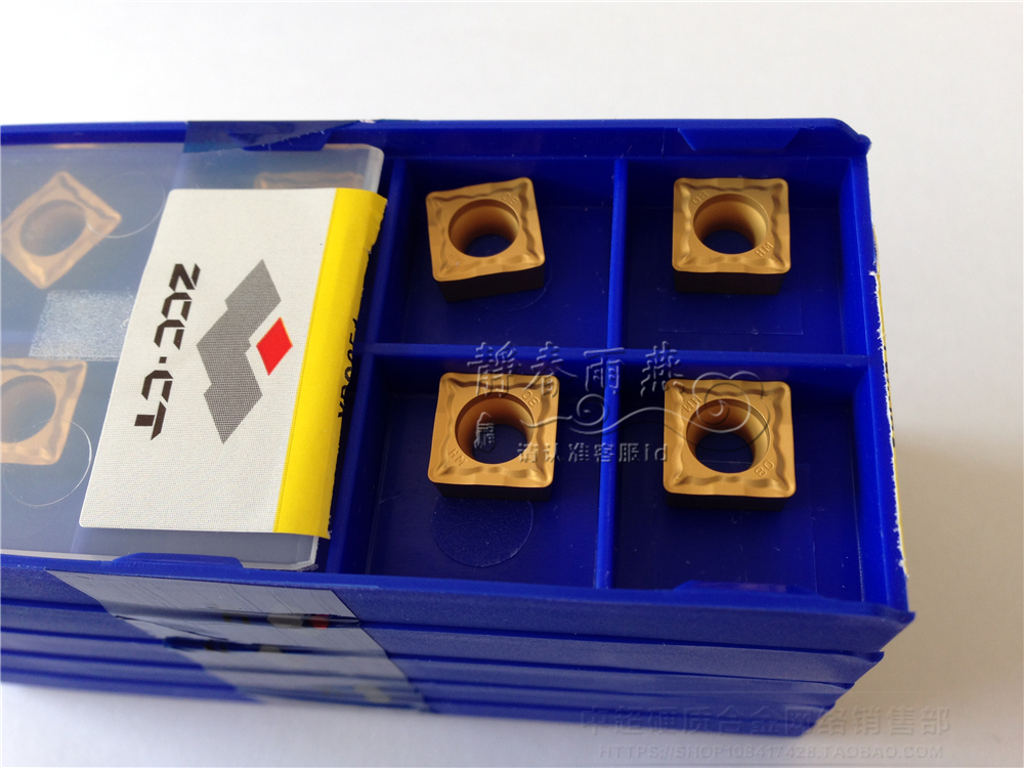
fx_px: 976
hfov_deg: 55.4
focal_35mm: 33
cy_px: 384
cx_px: 512
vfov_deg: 42.9
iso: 50
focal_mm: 4.12
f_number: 2.4
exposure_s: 1/60
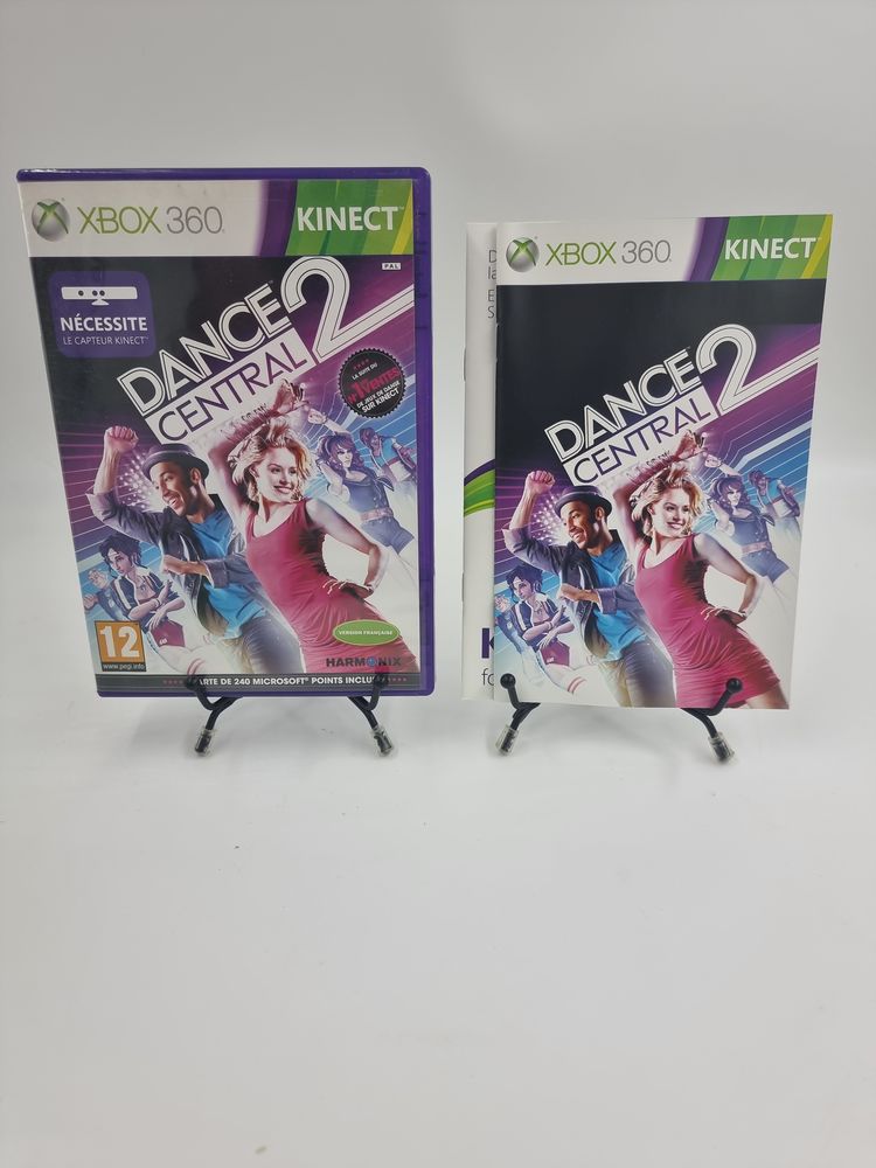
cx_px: 438
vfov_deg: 71.6
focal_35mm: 24
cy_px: 584
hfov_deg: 56.8
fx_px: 810
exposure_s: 1/120
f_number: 1.8
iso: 50
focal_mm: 6.7
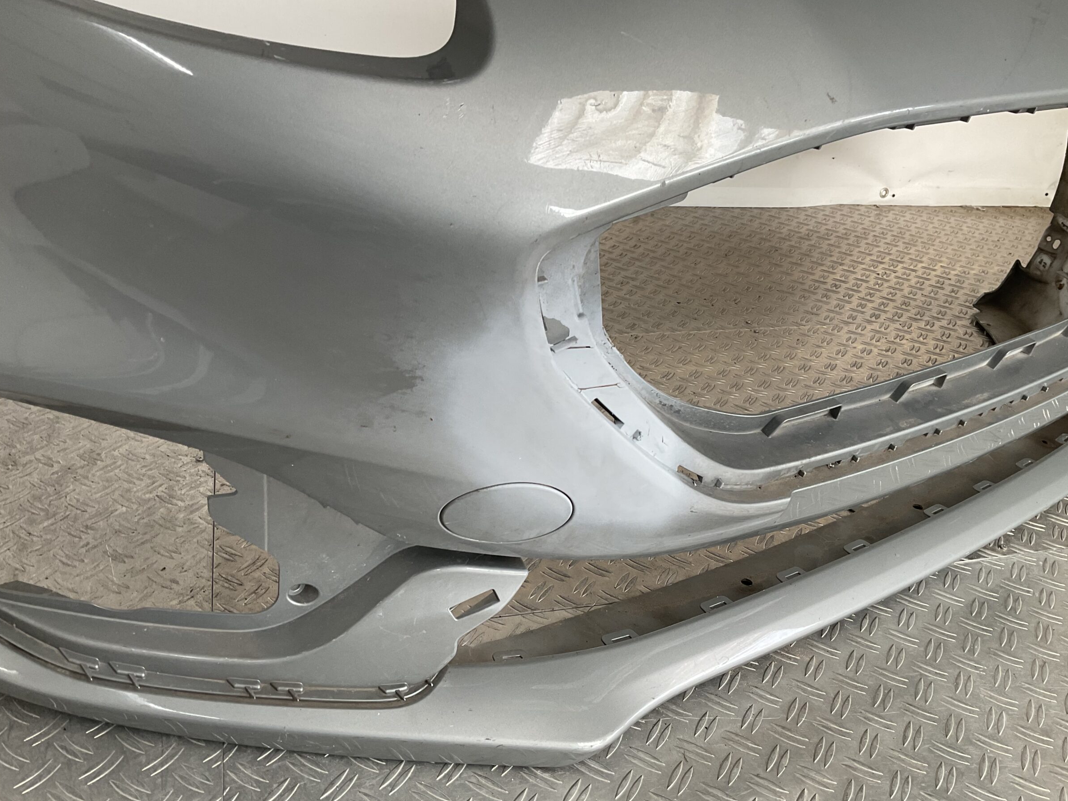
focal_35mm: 31
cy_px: 419
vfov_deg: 45.4
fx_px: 956
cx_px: 543
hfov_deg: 58.4
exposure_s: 1/120
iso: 50
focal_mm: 3
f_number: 1.8
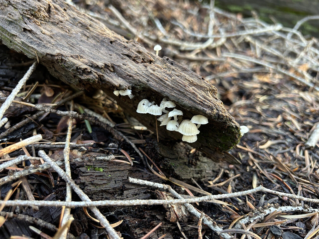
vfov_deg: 53.1
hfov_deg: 67.3
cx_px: 160
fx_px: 240
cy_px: 120
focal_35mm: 26
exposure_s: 1/60
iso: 200
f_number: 1.5
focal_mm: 5.7
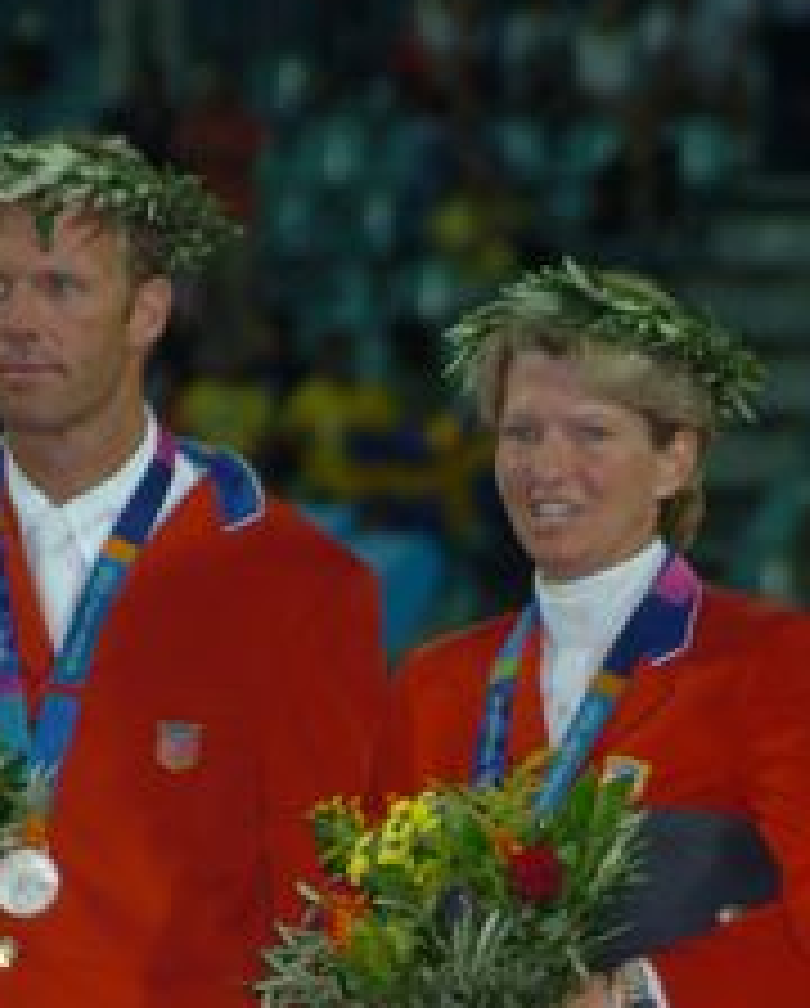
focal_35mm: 721
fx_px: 21547
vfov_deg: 2.7
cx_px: 387
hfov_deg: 2.2
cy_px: 810
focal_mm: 180
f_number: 5.6
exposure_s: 1/250
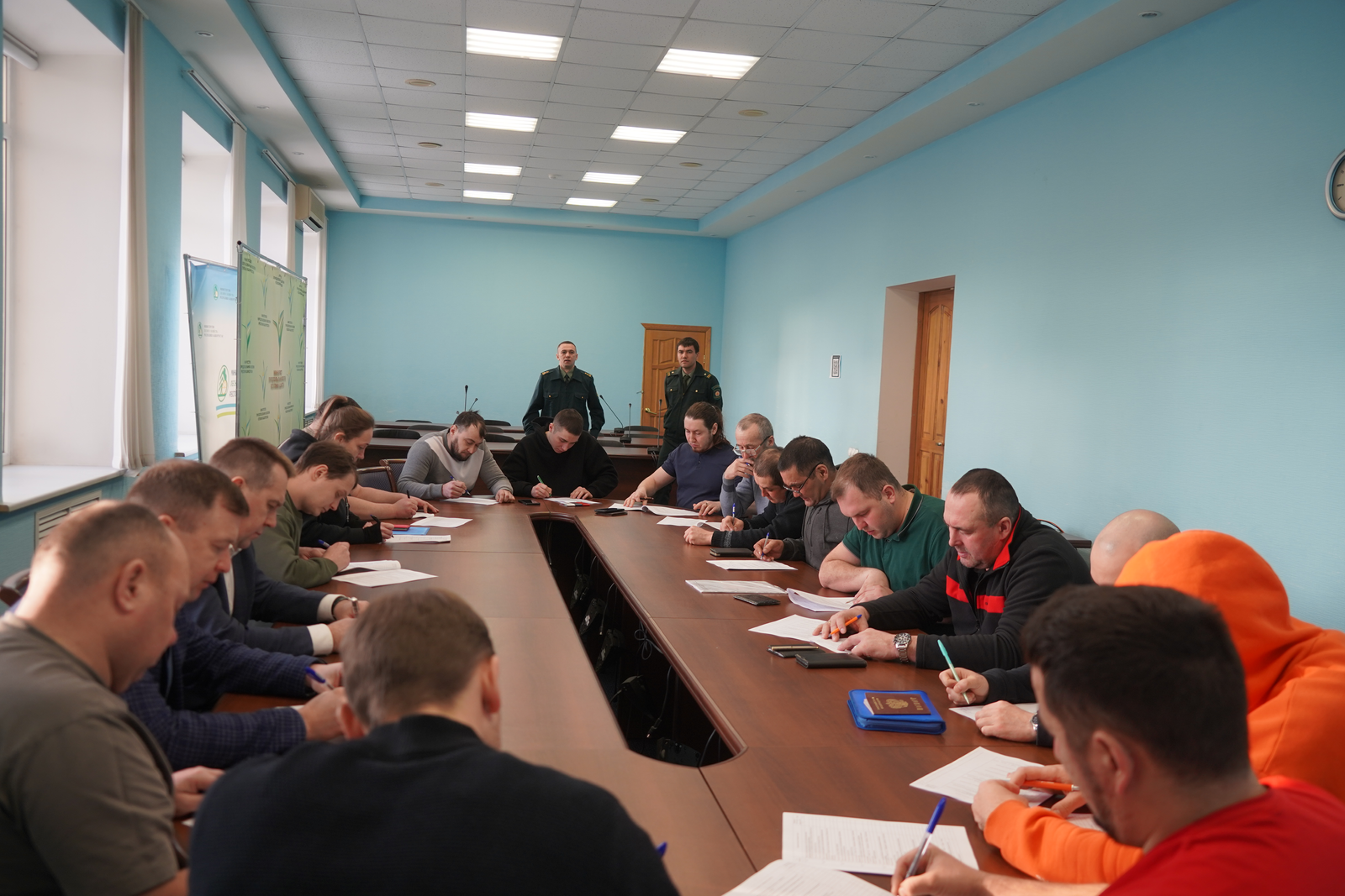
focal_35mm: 30
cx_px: 672
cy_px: 448
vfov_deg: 43.6
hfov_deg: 61.9
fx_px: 1121
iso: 400
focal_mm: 30
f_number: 4
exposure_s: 1/160
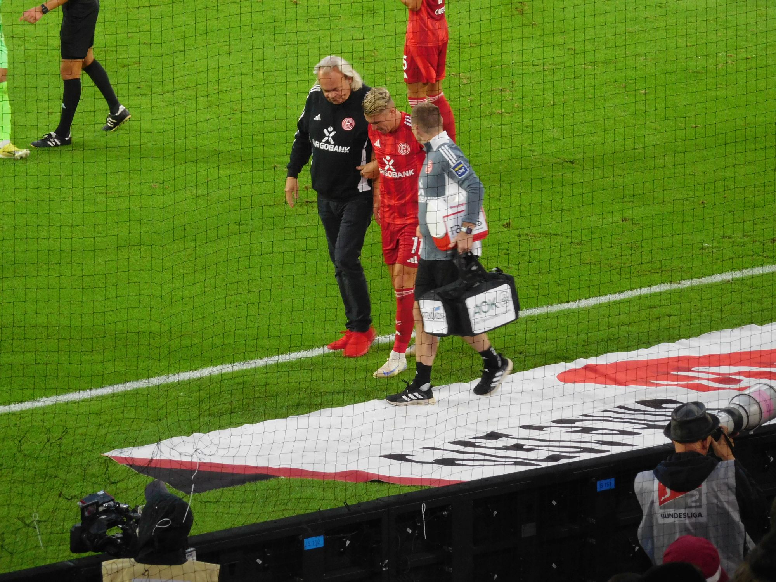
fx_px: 4483
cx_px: 388
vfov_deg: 7.4
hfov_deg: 9.9
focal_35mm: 200
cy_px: 291
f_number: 5.4
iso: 400
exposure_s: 1/80
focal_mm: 35.7
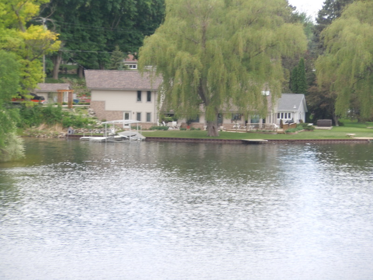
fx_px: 2112
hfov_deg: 10.1
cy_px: 140
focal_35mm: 196
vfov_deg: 7.6
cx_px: 186
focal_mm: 35
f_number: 5.6
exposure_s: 1/125
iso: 100
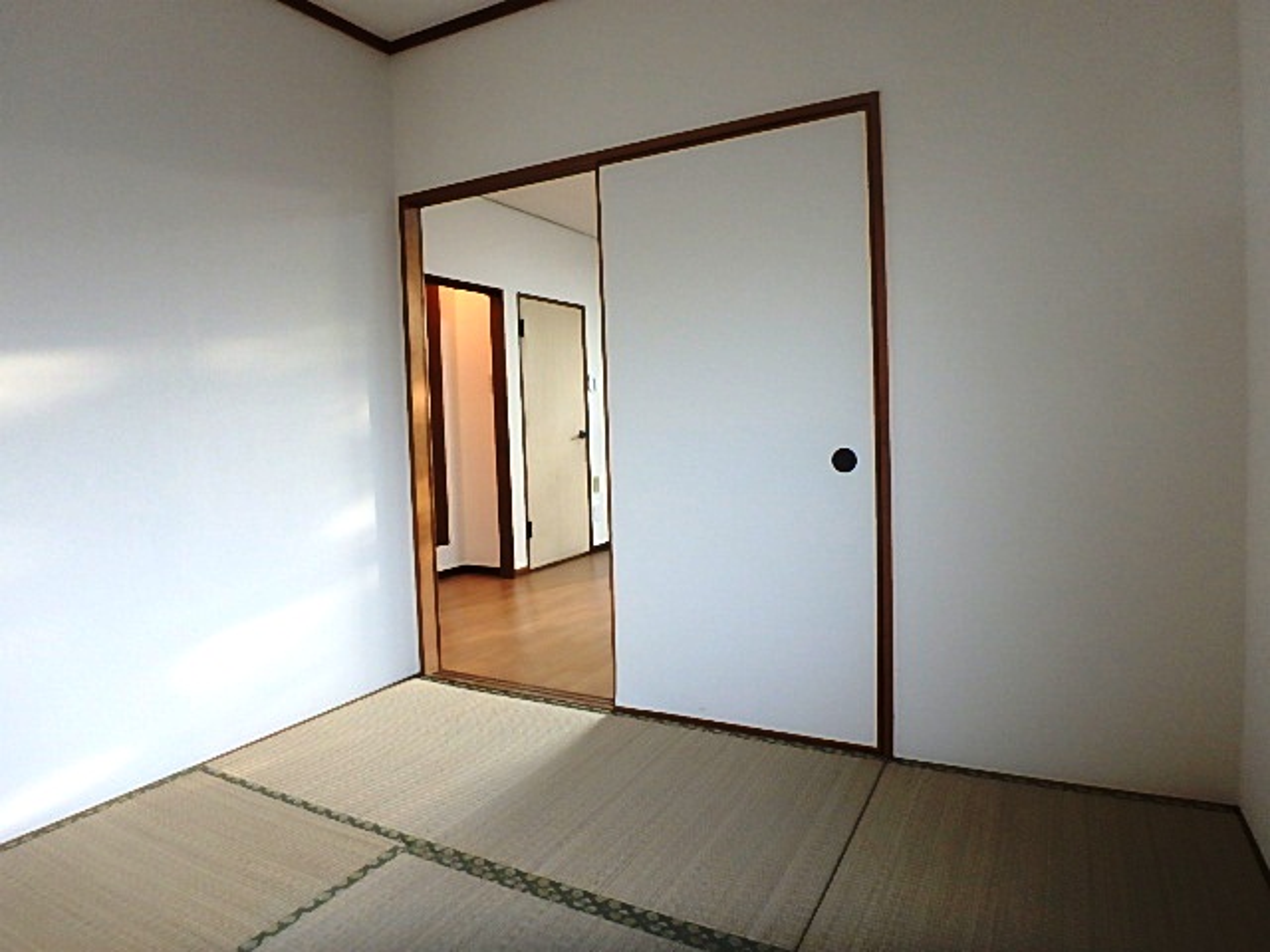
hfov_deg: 79.0
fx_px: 770
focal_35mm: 21
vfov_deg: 63.4
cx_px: 635
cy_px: 476
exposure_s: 1/50
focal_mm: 3.7
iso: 200
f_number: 3.5
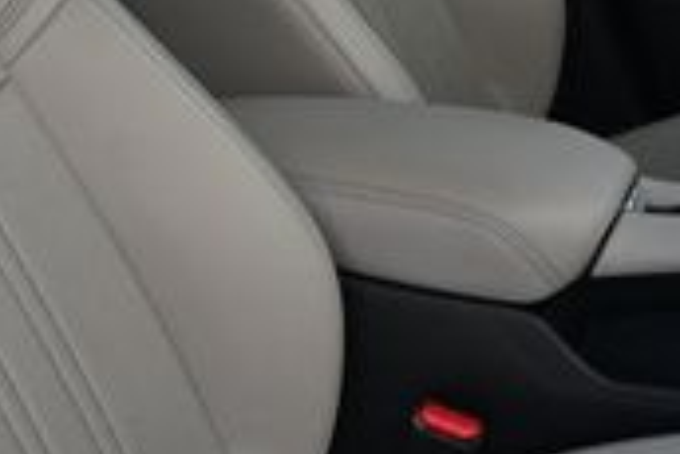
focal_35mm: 120
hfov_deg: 16.6
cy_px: 142
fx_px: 2267
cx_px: 716
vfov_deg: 11.4
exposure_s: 1/250
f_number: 4
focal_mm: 21.5
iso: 220
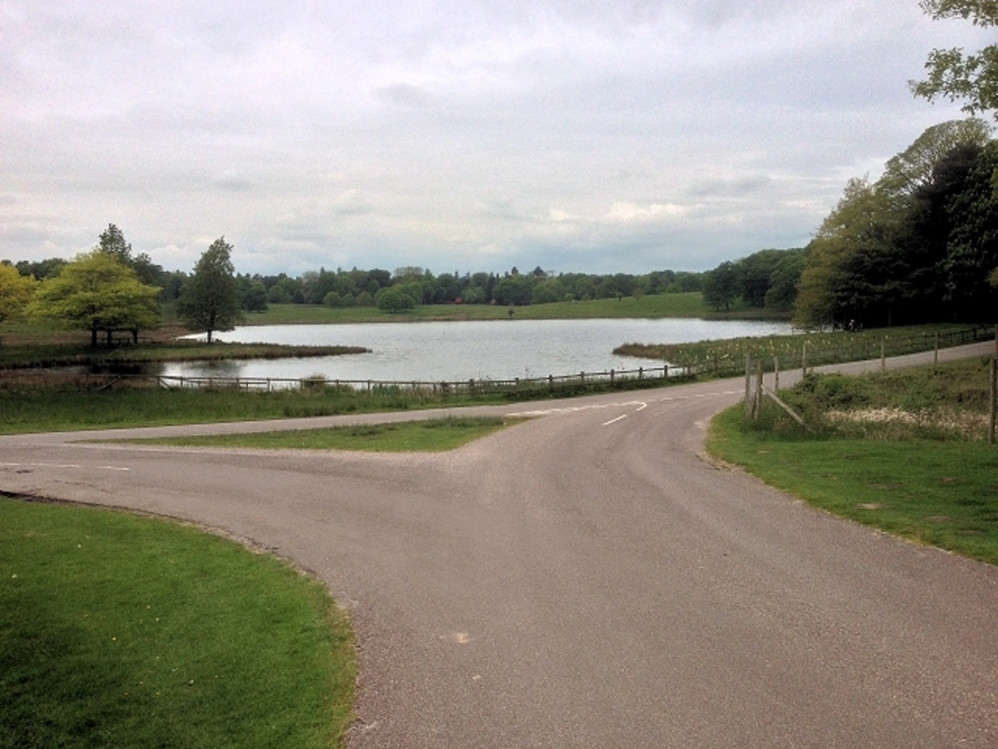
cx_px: 499
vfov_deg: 40.7
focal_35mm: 35
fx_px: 1009
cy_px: 374
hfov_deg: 52.6
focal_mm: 4.28
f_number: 2.4
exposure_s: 1/1842
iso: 50
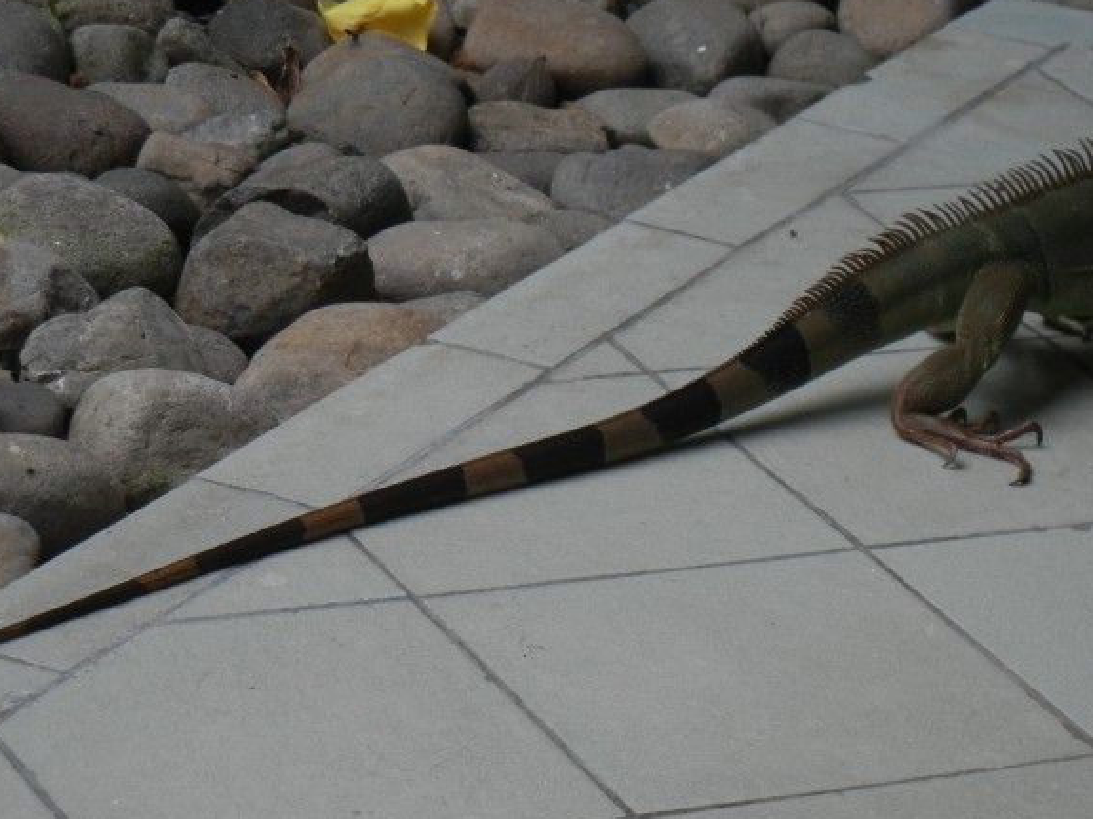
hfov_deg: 10.8
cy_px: 278
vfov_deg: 8.1
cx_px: 872
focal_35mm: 182
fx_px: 5744
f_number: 4.5
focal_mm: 18.3
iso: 160
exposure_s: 1/201
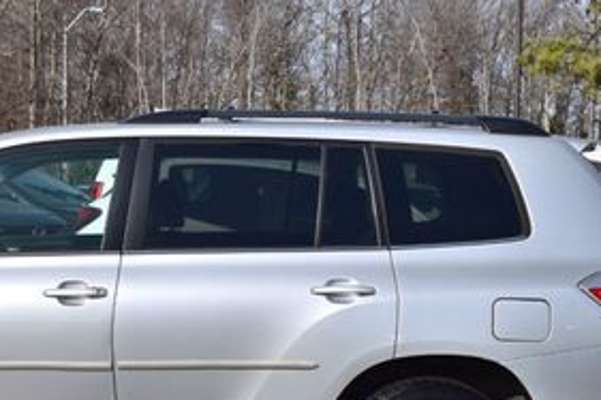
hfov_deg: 24.3
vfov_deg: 16.5
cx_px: 101
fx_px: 1368
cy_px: 299
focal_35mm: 82
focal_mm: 24
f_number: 11
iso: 200
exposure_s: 1/800
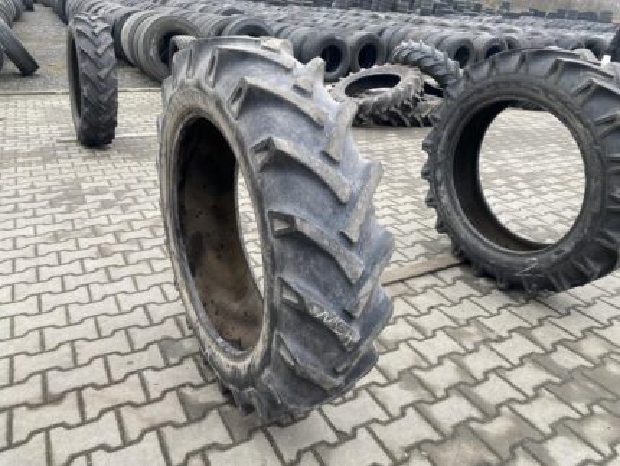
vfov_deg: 53.1
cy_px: 233
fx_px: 466
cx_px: 310
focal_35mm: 26
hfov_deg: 67.3
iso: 40
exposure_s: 1/121
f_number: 1.8
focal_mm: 4.25
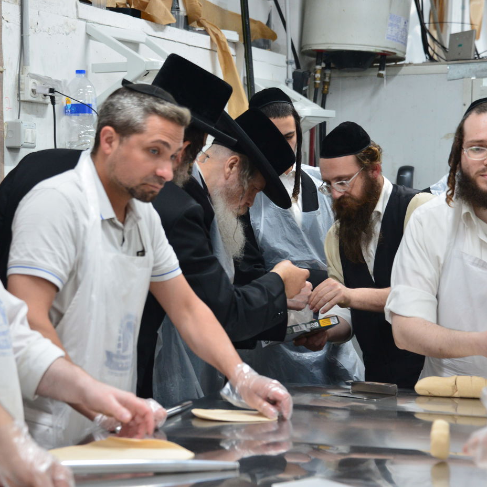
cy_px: 244
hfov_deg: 16.0
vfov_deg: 16.0
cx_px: 209
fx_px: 1735
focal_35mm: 109
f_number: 5.6
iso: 2000
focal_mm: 85
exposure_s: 1/125
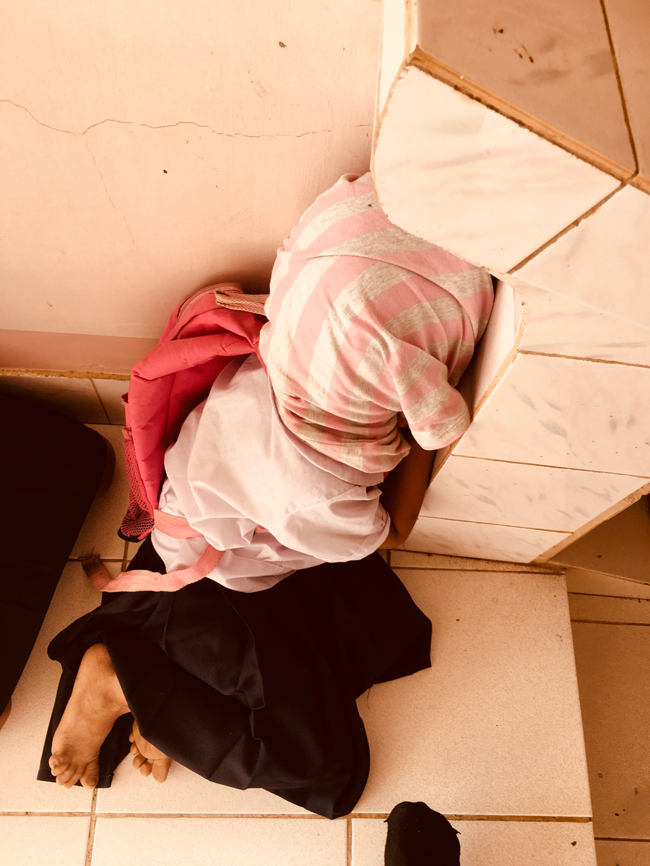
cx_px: 325
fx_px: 726
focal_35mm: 29
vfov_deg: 61.7
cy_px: 433
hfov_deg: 48.2
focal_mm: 4.15
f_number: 2.2
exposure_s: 1/178
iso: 25
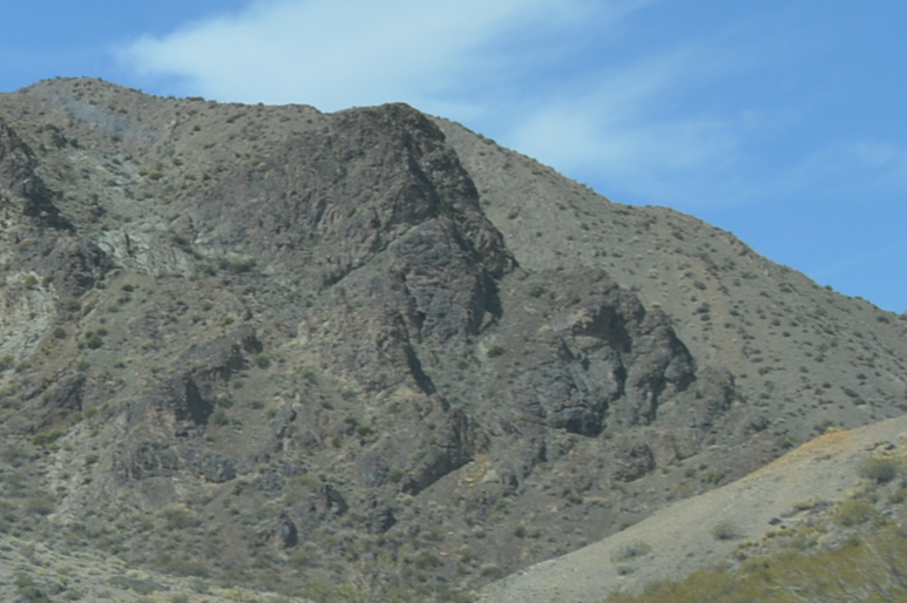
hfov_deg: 13.3
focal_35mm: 140
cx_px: -705
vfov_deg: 9.8
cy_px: 182
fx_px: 3524
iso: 100
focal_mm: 24
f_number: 8
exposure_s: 1/250
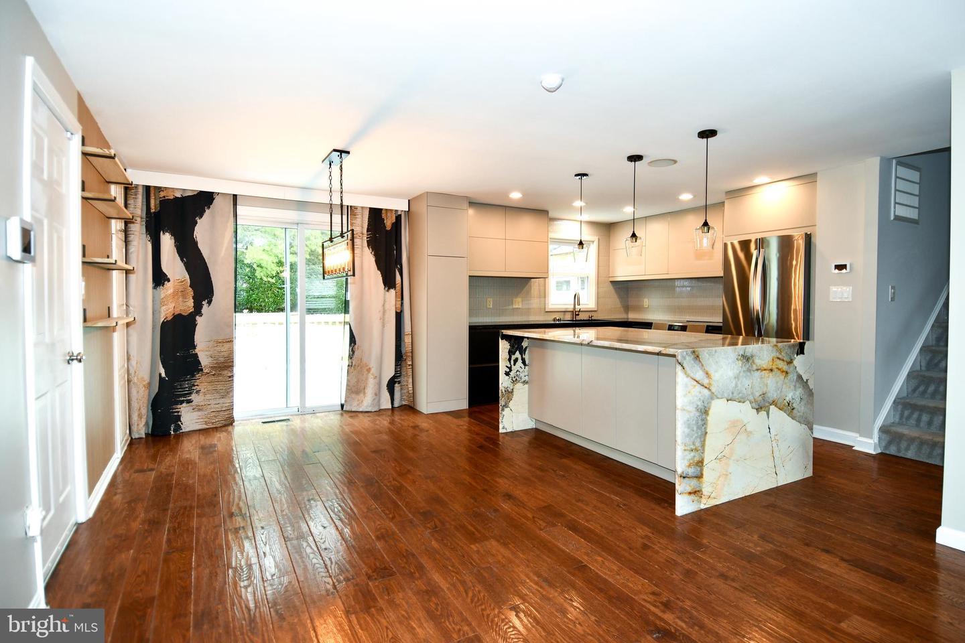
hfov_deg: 90.0
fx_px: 482
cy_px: 322
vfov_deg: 67.4
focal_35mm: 18
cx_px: 482
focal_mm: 12
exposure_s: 1/60
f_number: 4
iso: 280
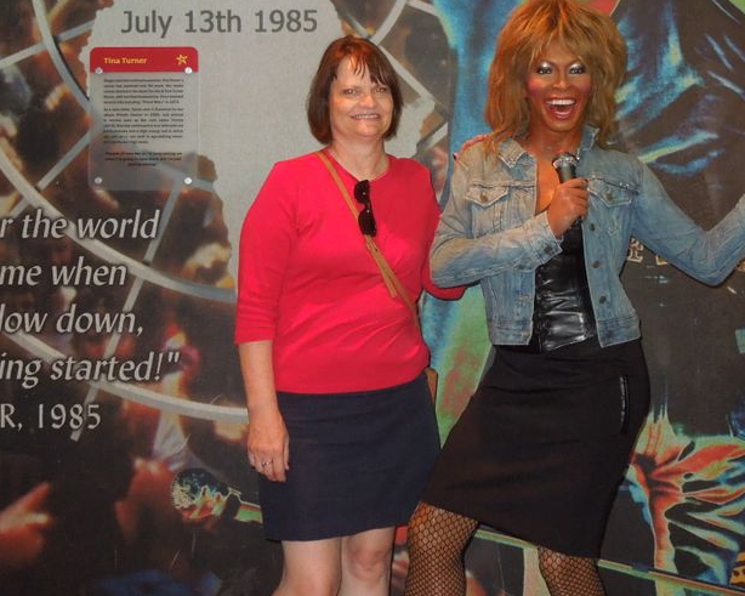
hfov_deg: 33.0
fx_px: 1257
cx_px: 376
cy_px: 152
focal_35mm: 57
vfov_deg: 26.3
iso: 560
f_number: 3.7
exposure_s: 1/30
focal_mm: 6.3
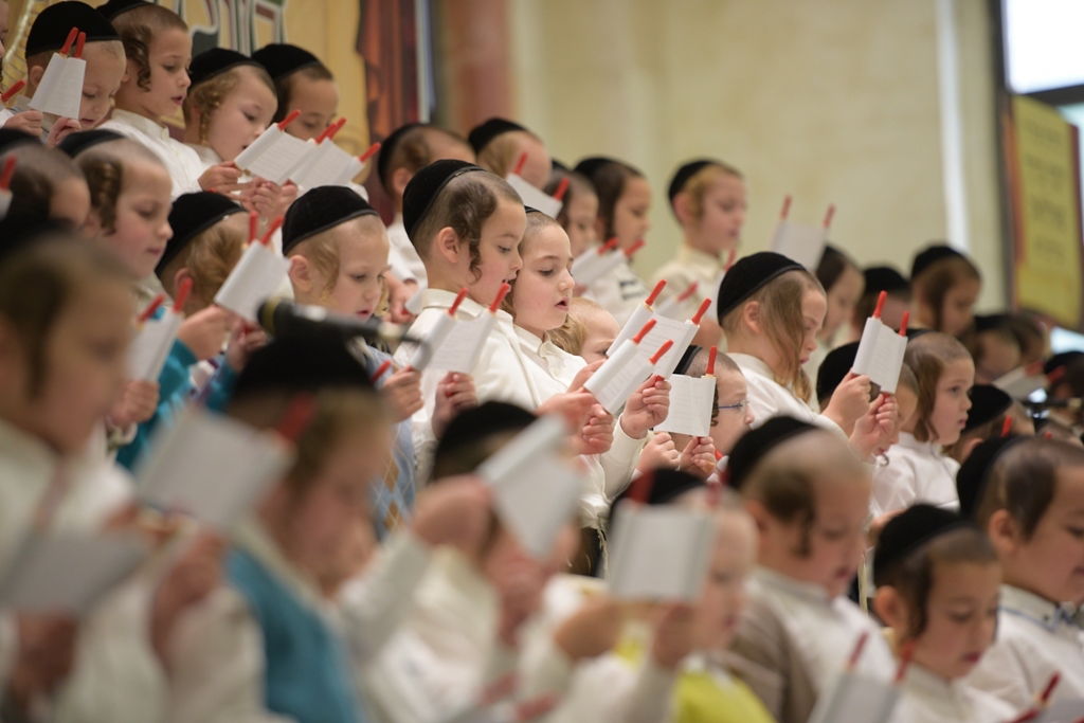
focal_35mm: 200
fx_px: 6023
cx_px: 542
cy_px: 362
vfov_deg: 6.9
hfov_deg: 10.3
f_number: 2.8
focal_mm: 200
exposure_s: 1/125
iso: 640
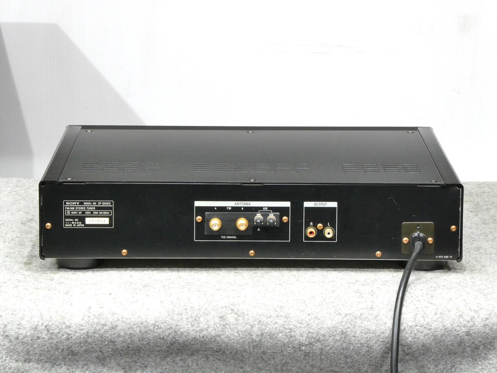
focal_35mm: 135
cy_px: 186
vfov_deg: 11.0
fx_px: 1938
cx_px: 248
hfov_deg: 14.6
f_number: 6.3
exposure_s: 1/6
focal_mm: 24.2
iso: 400
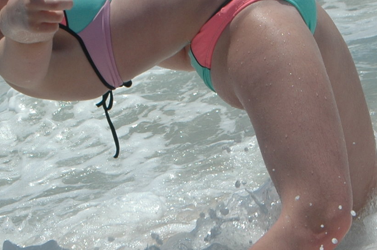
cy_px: 66
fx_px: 2302
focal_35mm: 220
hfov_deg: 9.4
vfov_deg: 6.2
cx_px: 111
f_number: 11
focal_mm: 48
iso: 200
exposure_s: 1/500
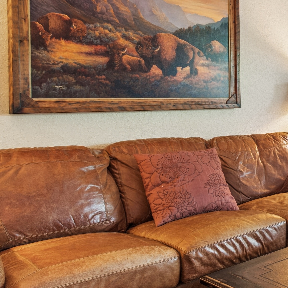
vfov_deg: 40.2
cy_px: 88
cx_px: 400
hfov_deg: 29.9
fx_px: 386
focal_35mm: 41
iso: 100
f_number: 6.3
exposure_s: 1.3
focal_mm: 10
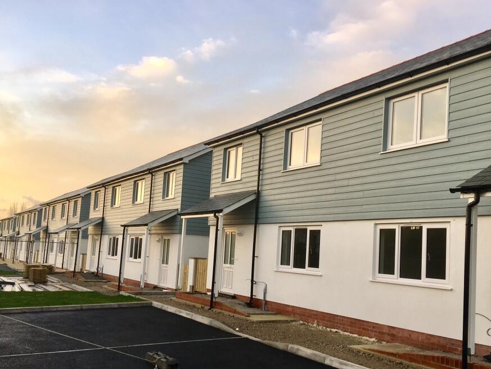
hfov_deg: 53.9
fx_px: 482
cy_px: 208
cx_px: 252
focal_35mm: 34
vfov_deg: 41.7
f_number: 2.2
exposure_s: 1/100
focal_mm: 4.15
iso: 25
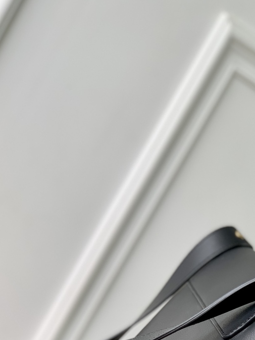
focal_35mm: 109
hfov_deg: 13.5
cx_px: 201
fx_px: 1071
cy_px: 344
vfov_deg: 17.6
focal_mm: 6
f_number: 2.4
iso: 32
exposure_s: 1/122
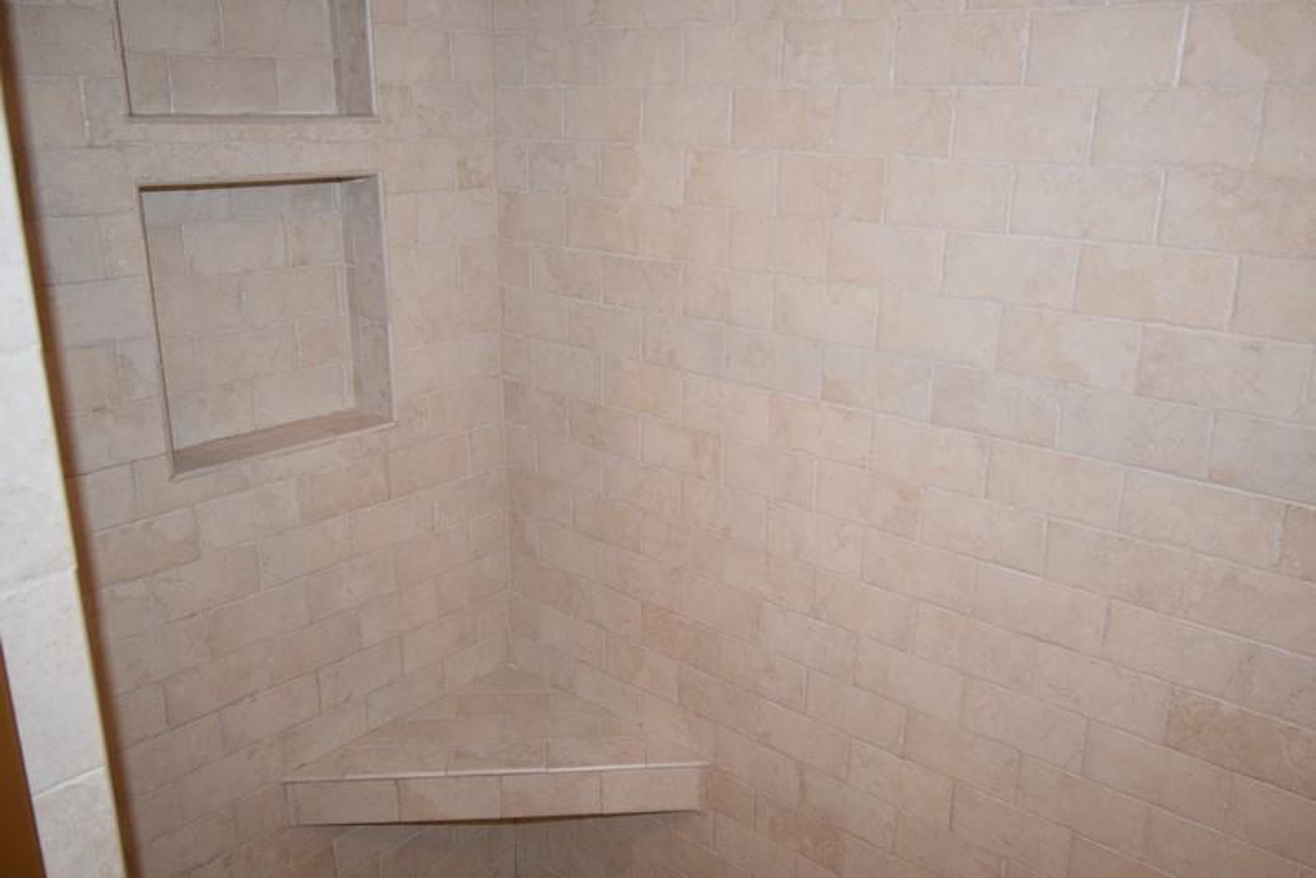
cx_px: 658
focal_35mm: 30
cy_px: 439
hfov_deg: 61.9
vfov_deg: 43.6
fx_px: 1097
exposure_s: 1/60
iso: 1800
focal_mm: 20
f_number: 5.6
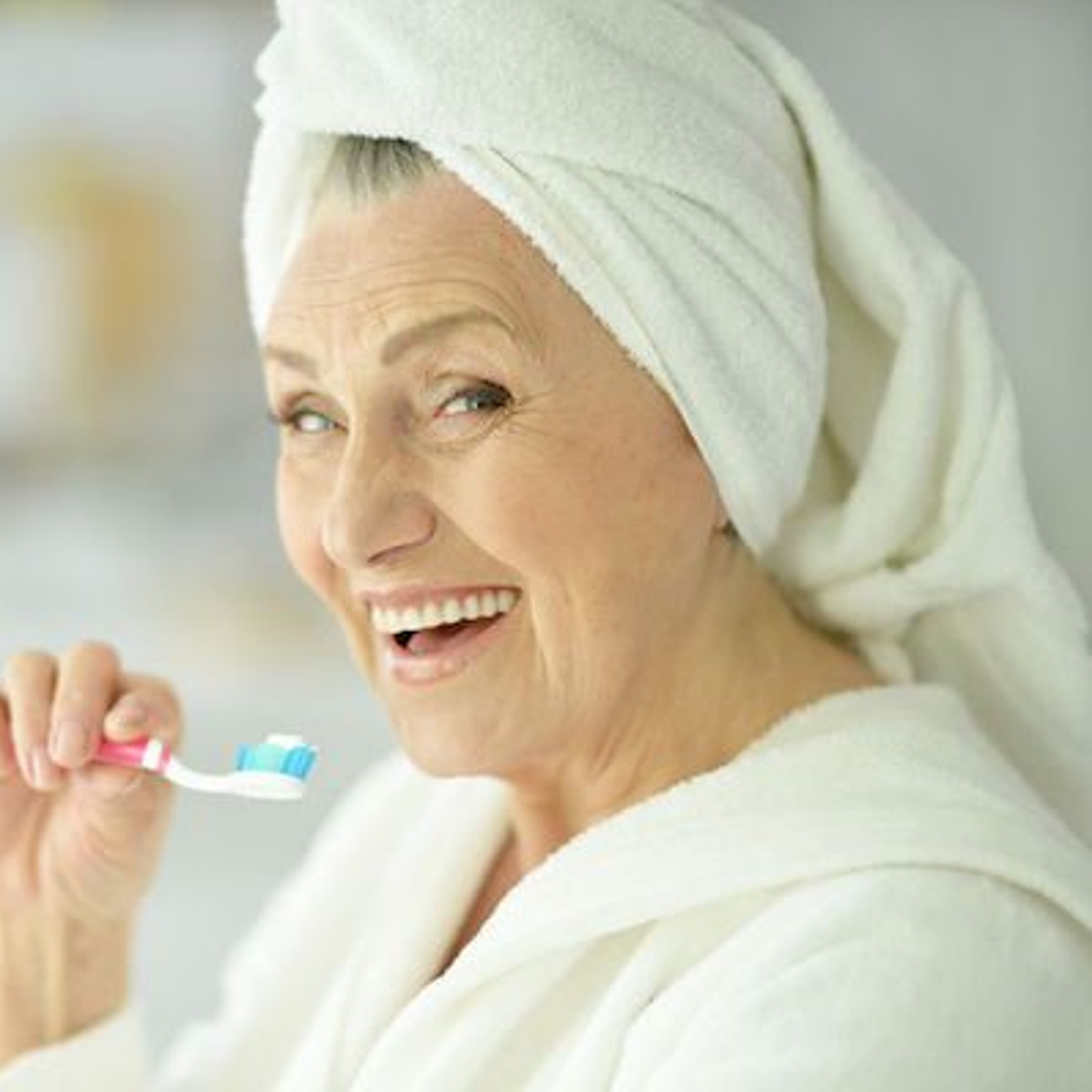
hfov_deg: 15.9
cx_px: 291
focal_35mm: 109
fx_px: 3890
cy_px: 546
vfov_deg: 16.0
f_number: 1.4
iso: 2500
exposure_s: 1/5000
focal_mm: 85
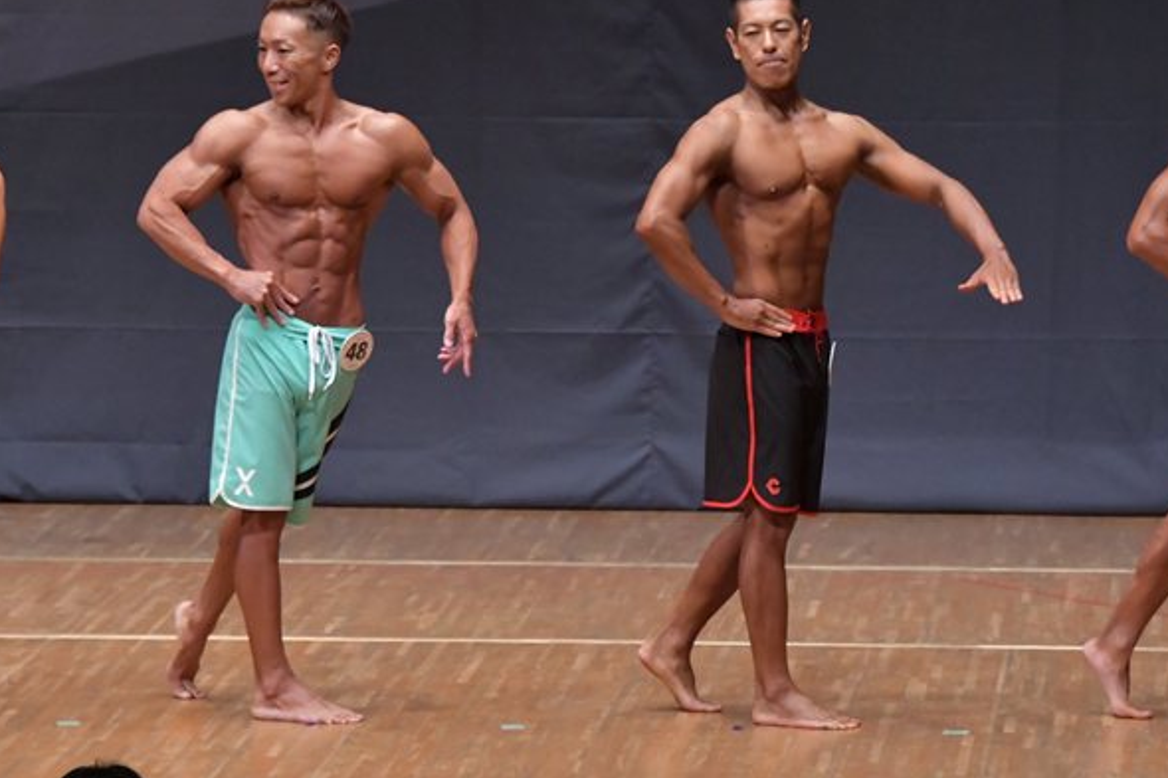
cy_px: 436
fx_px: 10217
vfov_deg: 4.4
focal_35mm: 315
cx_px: 696
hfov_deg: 6.5
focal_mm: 160
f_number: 5.6
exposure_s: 1/400
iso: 6400
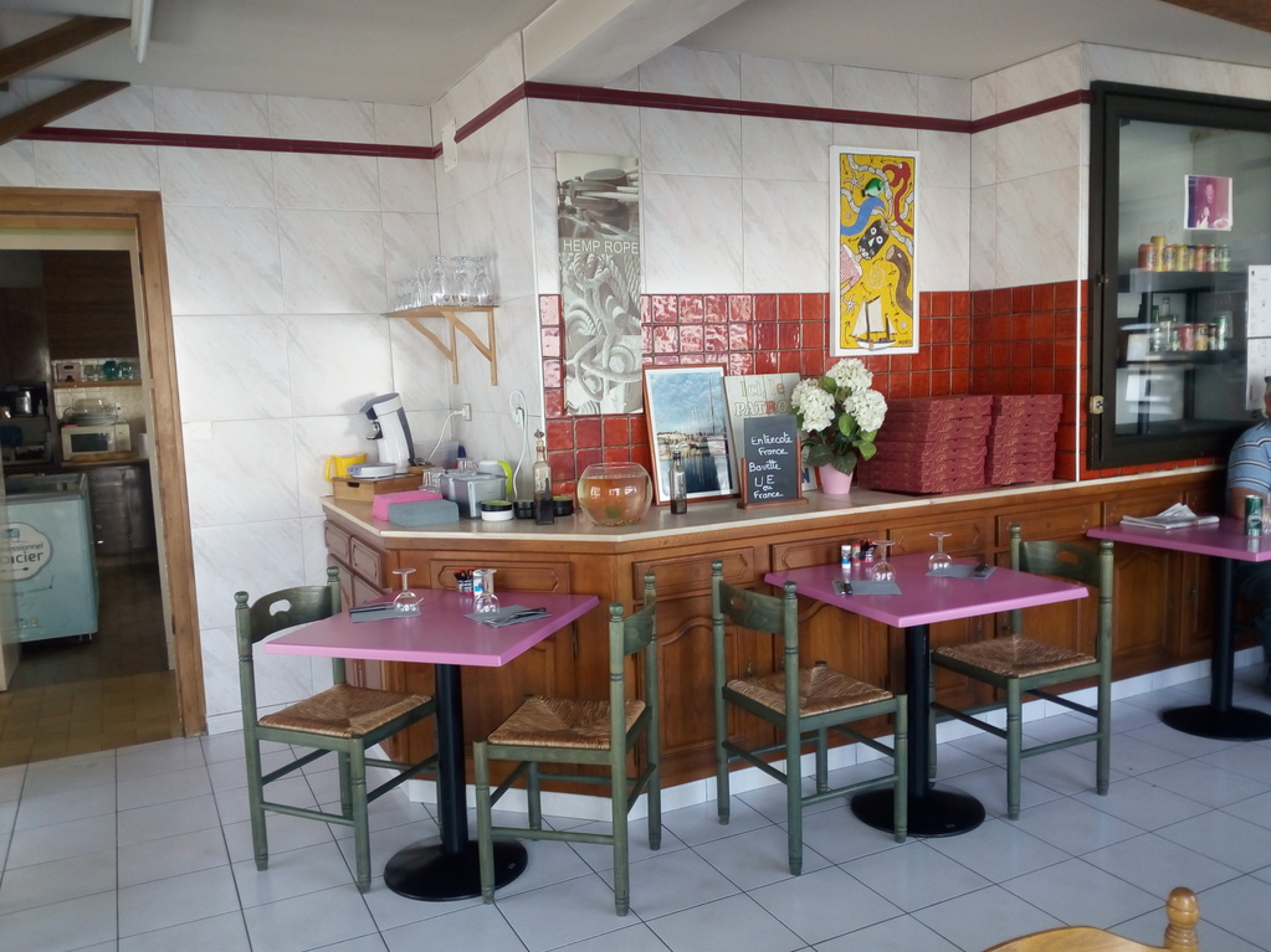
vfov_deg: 51.3
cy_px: 476
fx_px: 991
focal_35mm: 27
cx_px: 636
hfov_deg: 65.3
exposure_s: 1/100
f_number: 2
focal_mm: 3.5
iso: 205
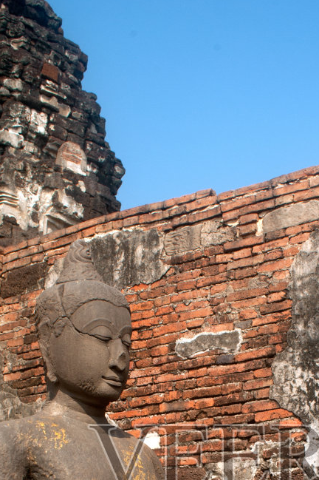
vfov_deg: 27.6
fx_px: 918
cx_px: 213
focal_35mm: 69
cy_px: 475
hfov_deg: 19.6
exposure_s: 1/320
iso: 200
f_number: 11
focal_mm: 28
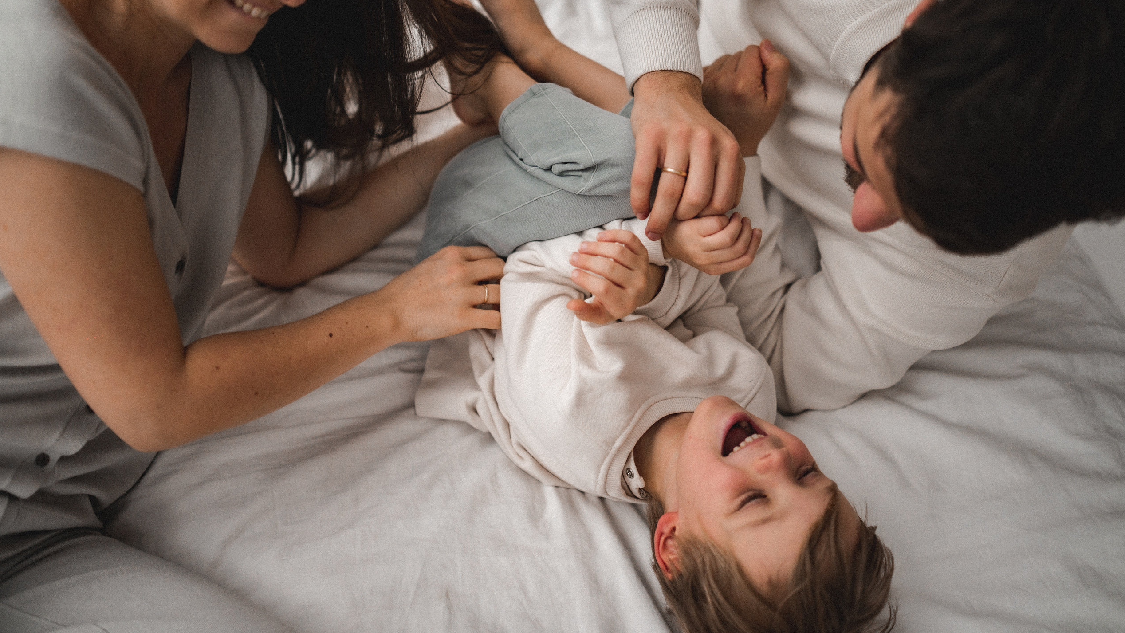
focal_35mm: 37
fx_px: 1104
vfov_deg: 32.0
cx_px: 566
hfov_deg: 54.0
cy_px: 282
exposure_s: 1/6400
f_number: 1.4
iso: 1000
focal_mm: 35
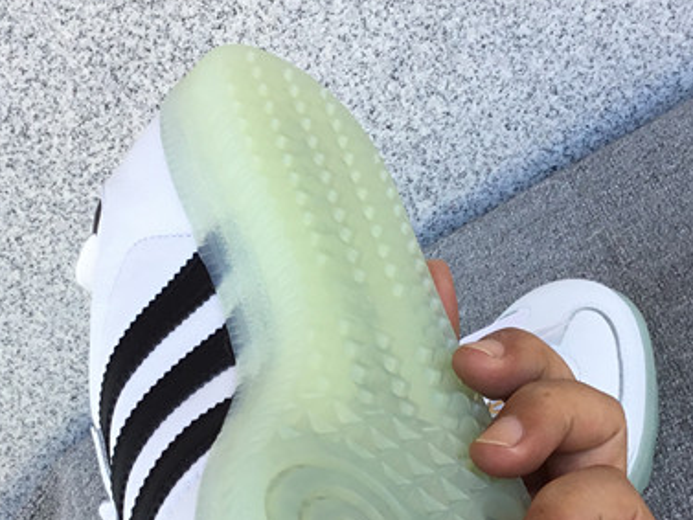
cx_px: 329
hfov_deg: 26.3
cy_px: 431
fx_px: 1482
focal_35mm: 74
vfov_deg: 19.7
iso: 25
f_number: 2.4
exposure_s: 1/125
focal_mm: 3.3
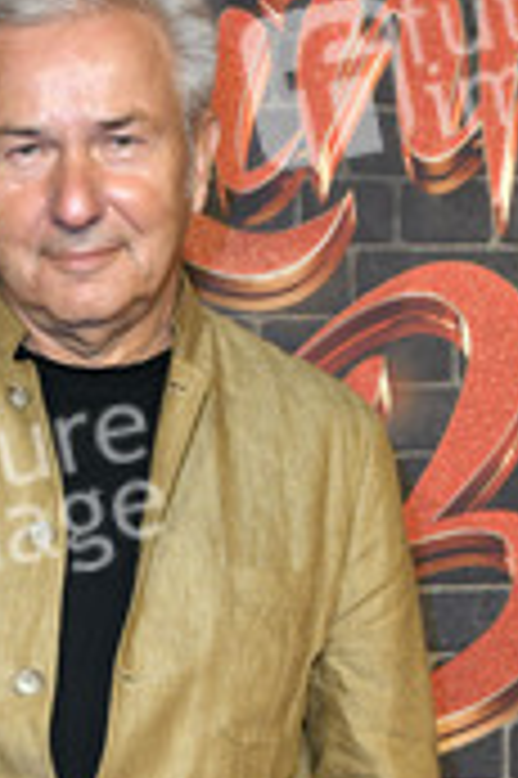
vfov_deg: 20.5
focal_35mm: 97
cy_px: 738
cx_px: 63
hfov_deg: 14.0
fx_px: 2098
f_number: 7.1
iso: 1600
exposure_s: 1/250
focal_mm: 42
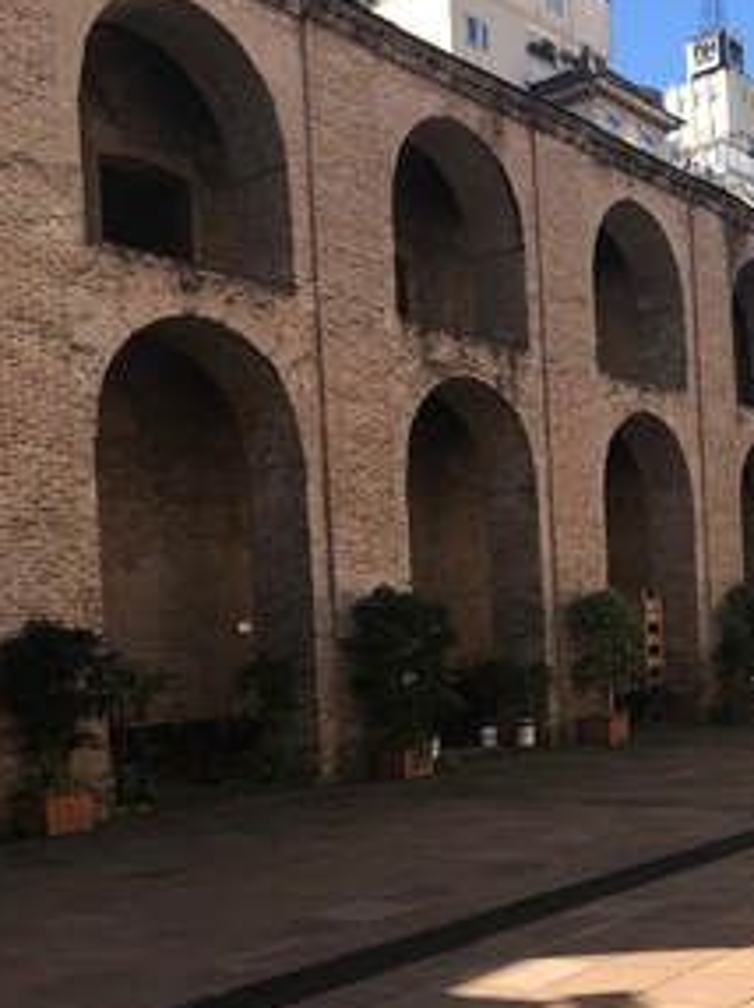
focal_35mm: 47
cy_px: 666
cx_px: 567
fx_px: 1367
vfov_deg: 40.0
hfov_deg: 30.3
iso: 20
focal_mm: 3.99
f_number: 1.8
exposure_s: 1/736
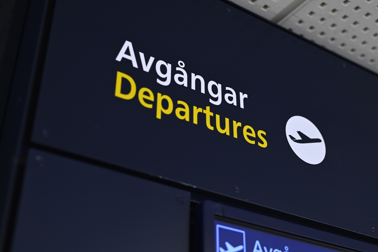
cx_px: 189
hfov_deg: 38.9
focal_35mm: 51
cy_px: 124
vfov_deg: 26.5
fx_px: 536
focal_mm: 50
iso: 1000
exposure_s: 1/80
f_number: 2.2
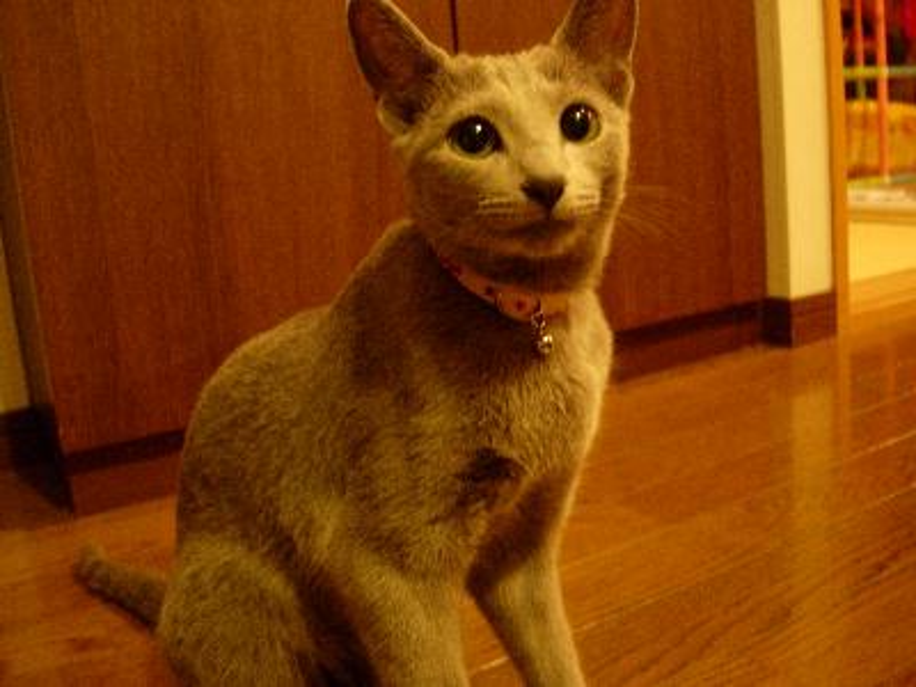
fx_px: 1006
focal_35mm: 38
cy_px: 344
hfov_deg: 49.0
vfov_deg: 37.7
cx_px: 458
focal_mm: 7.8
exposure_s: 1/3.2
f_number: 2.8
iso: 200
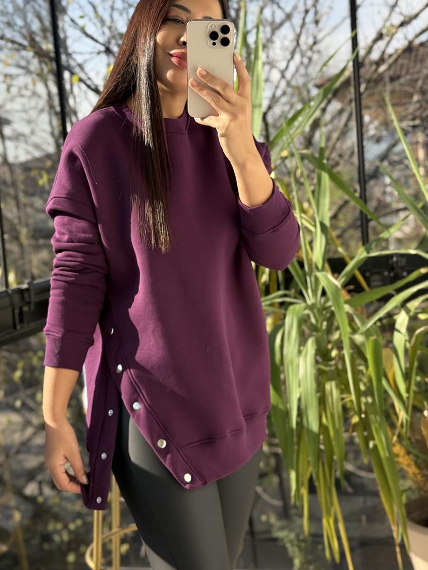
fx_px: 956
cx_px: 200
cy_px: 268
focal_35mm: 58
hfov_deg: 25.2
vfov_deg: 33.2
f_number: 1.78
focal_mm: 6.76
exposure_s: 1/1027
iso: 80
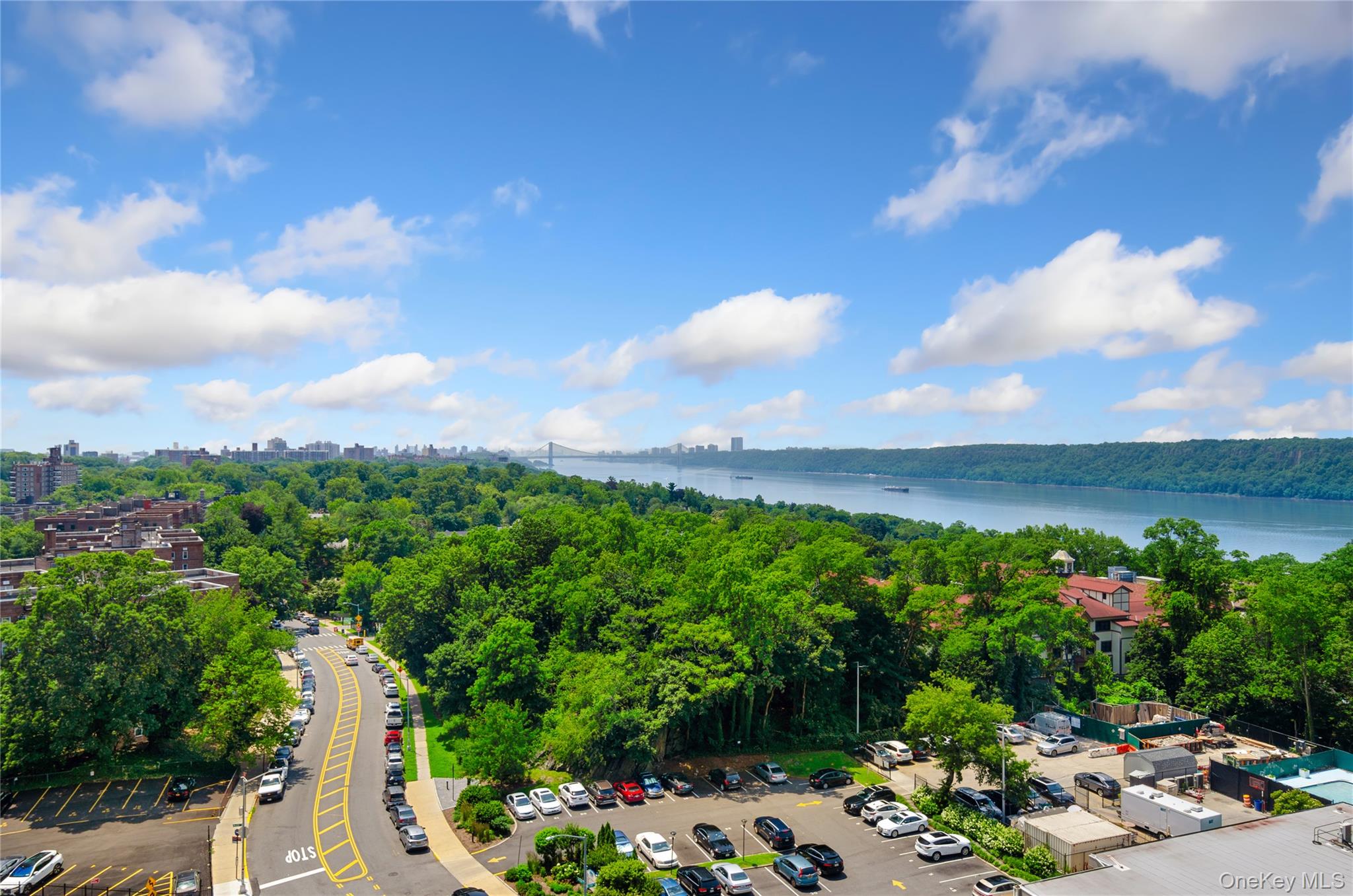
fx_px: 900
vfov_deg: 52.9
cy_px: 448
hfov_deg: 73.9
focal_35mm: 24
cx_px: 676
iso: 100
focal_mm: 16
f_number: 9
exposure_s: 1/100
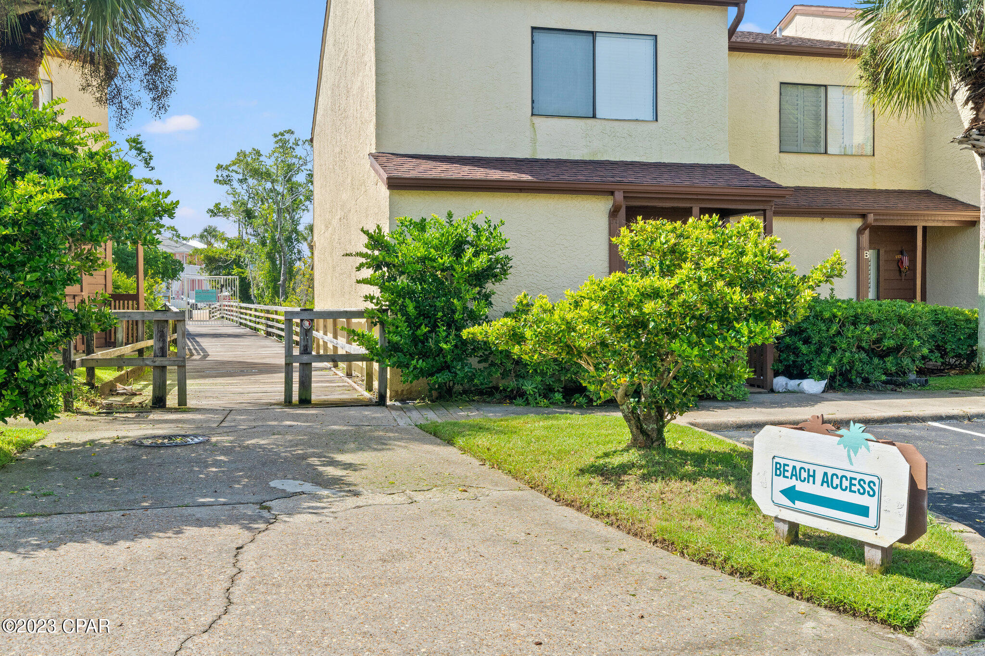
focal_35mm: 34
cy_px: 328
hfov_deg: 55.8
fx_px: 930
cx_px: 492
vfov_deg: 38.9
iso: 100
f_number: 8
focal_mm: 23
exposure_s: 1/80
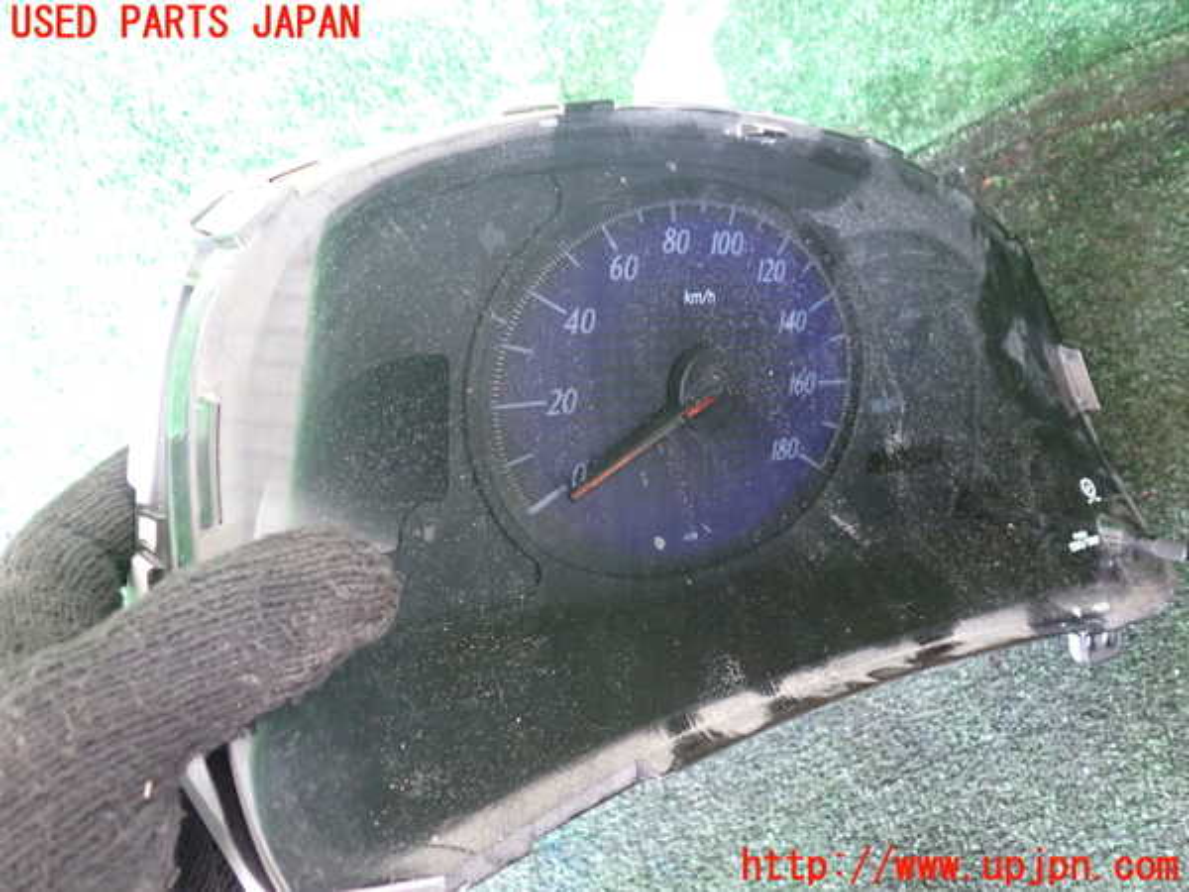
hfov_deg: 60.0
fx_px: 1030
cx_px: 594
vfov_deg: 46.8
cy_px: 446
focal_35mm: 30
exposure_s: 1/30
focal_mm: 5.4
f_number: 2.3
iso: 800
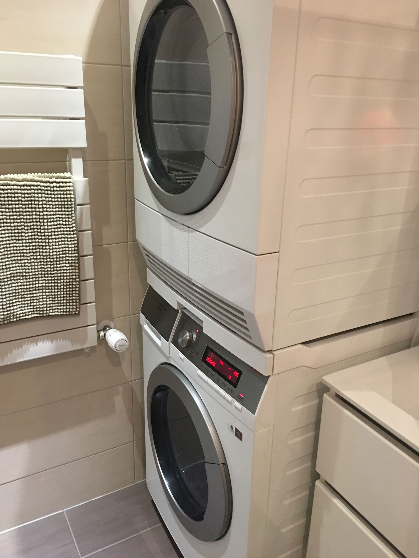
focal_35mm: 29
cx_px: 210
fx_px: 468
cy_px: 279
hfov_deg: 48.2
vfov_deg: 61.7
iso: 80
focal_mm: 4.15
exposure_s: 1/10
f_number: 2.2
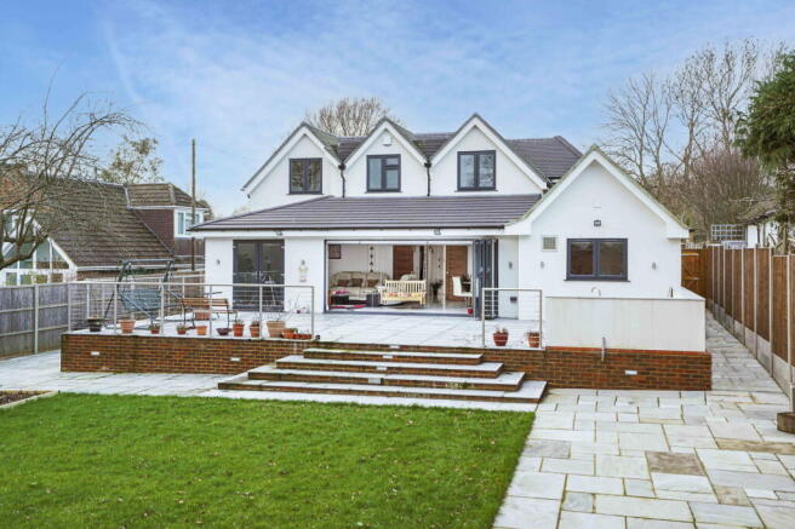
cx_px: 398
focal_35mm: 35
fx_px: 773
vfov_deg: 37.8
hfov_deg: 54.4
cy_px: 264
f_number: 4
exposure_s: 1/30
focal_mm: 35
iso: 100
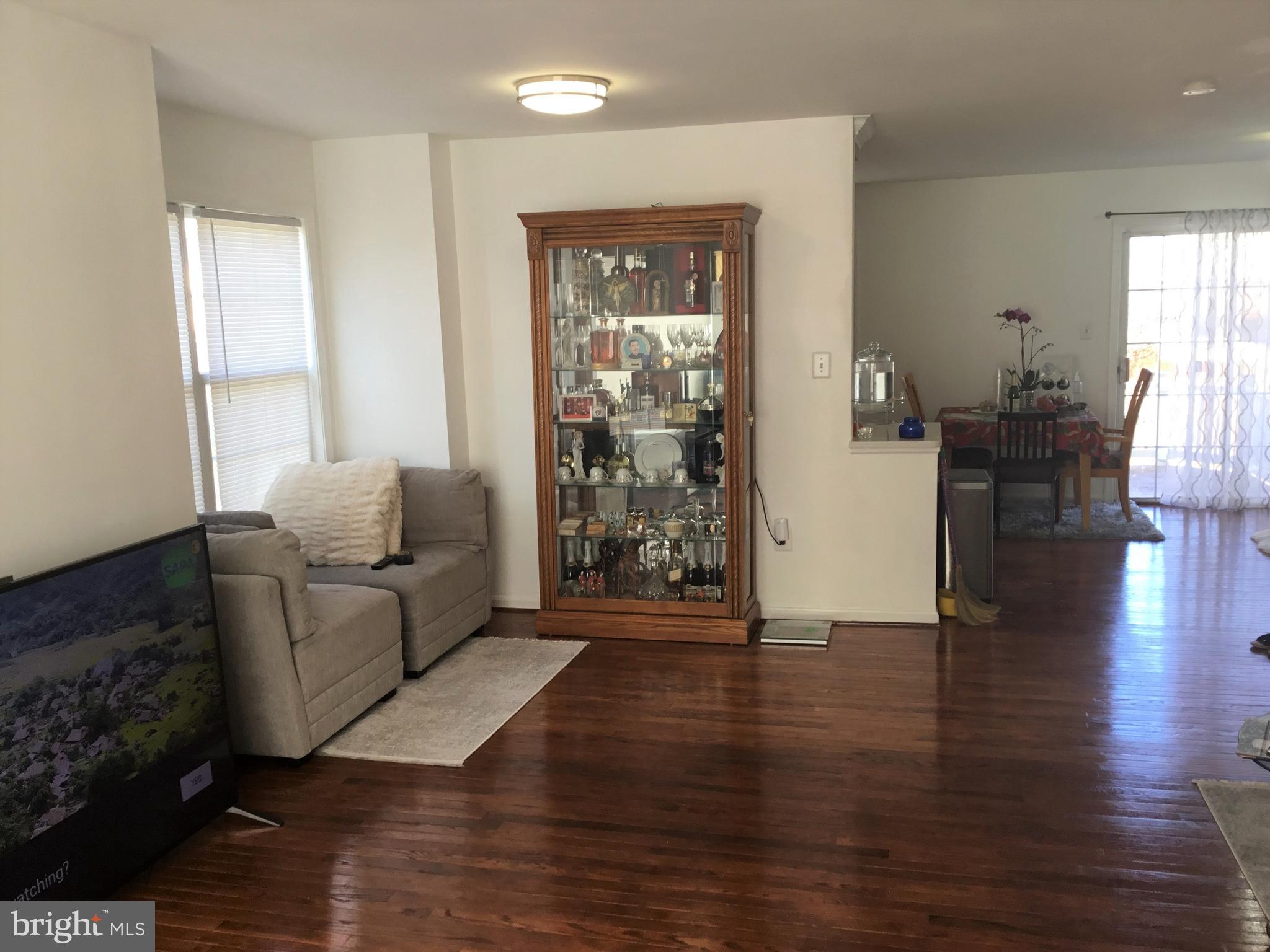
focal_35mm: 31
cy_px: 476
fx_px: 1137
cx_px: 635
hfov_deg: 58.4
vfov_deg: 45.4
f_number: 2.4
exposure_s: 1/50
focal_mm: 3.3
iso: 25
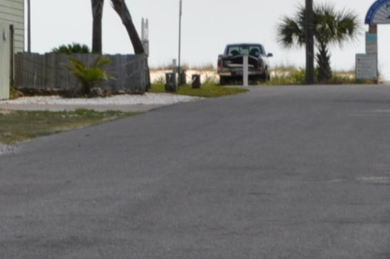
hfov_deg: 7.4
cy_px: 135
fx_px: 3005
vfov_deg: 4.9
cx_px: 240
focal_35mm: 278
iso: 200
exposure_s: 1/200
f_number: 13
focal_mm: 35
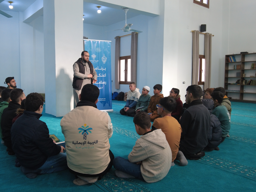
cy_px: 94
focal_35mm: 29
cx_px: 111
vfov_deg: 48.2
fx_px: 214
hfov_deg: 61.4
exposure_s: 1/60
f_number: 1.8
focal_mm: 4.4
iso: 100
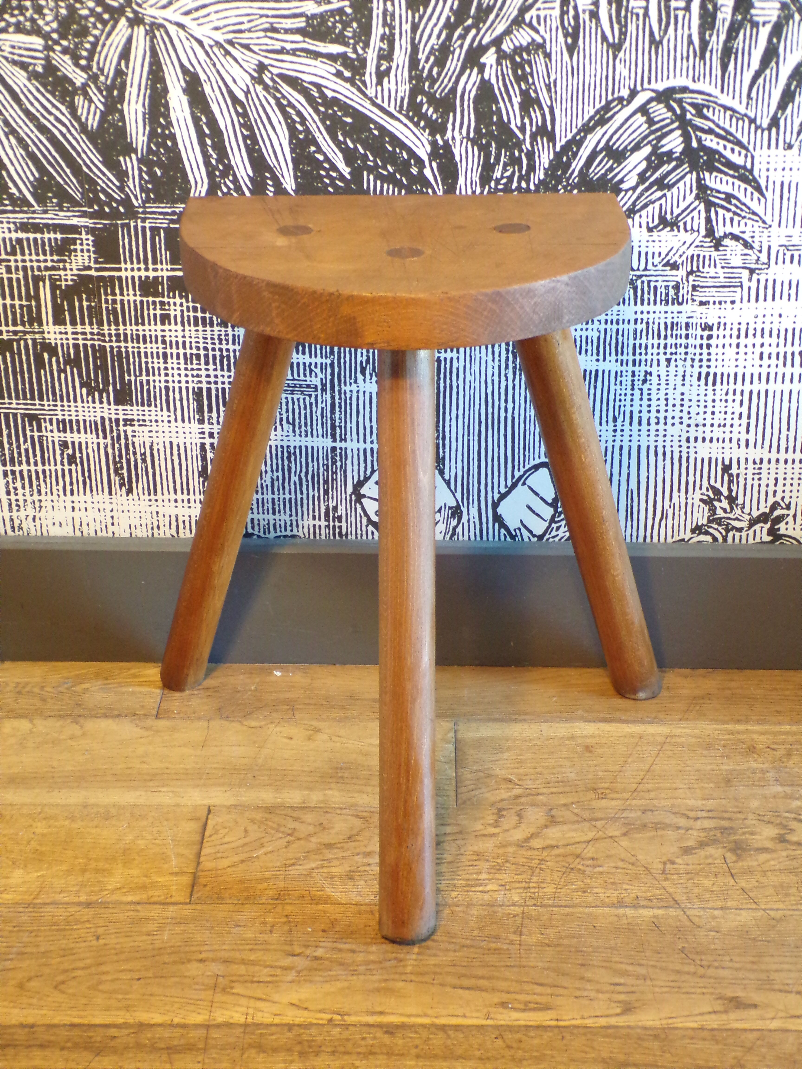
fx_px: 1514
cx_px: 401
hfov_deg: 29.7
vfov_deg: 38.9
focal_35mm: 49
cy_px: 534
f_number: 3.5
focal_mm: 8.7
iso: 400
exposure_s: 1/9
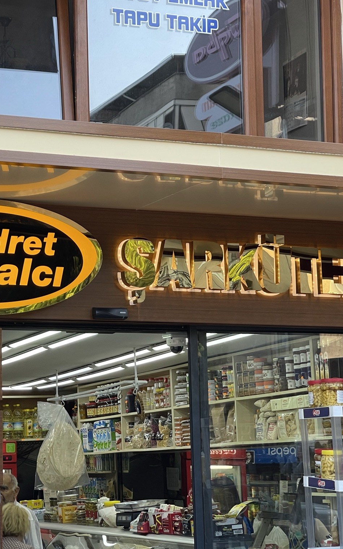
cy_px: 275
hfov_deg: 14.3
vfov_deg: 22.8
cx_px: 99
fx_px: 1361
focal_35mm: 91
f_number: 2.2
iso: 32
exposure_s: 1/122
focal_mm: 7.5
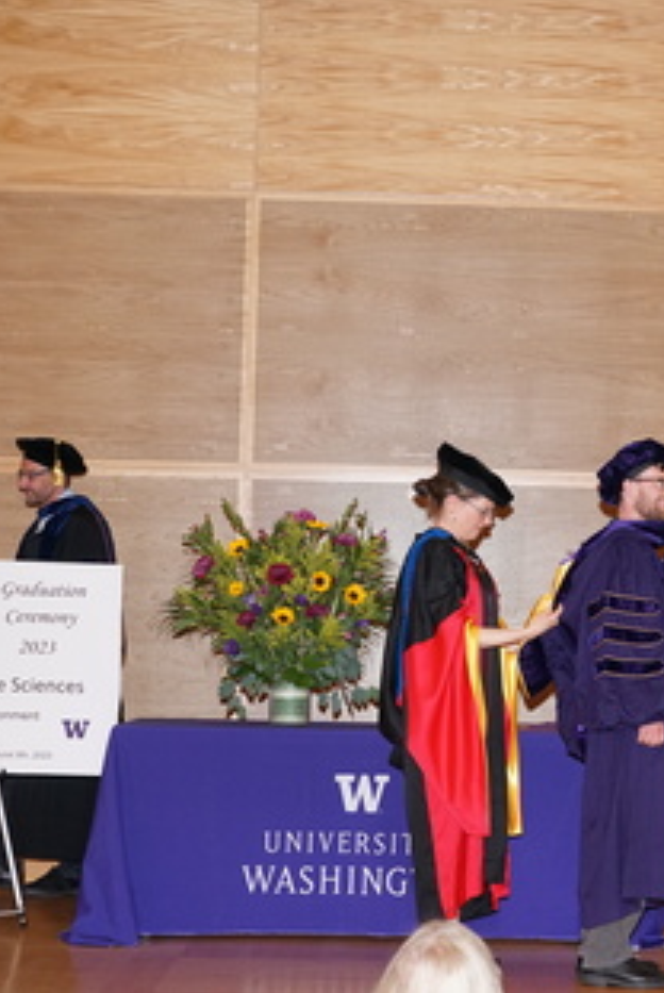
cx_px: 583
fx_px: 2263
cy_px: 493
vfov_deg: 24.7
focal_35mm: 82
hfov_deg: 16.5
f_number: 5
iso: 1600
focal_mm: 54
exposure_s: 1/125
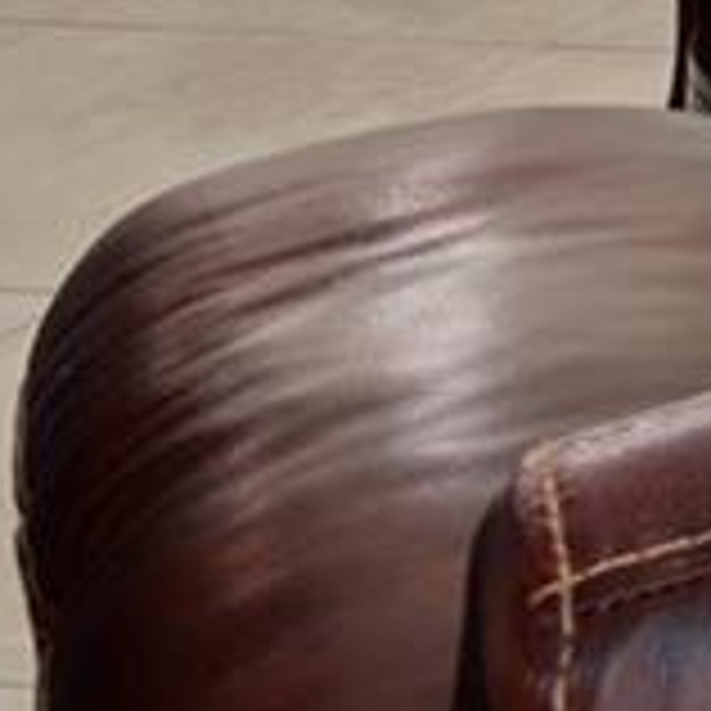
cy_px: -1161
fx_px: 3393
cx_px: 2862
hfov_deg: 7.8
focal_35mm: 146
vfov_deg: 10.0
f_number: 9
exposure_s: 1
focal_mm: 17
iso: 320
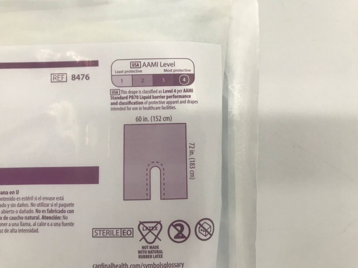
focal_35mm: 28
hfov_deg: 63.4
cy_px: 134
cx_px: 179
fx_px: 290
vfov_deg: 49.7
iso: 25
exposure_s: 1/30
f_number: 1.8
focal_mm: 3.99
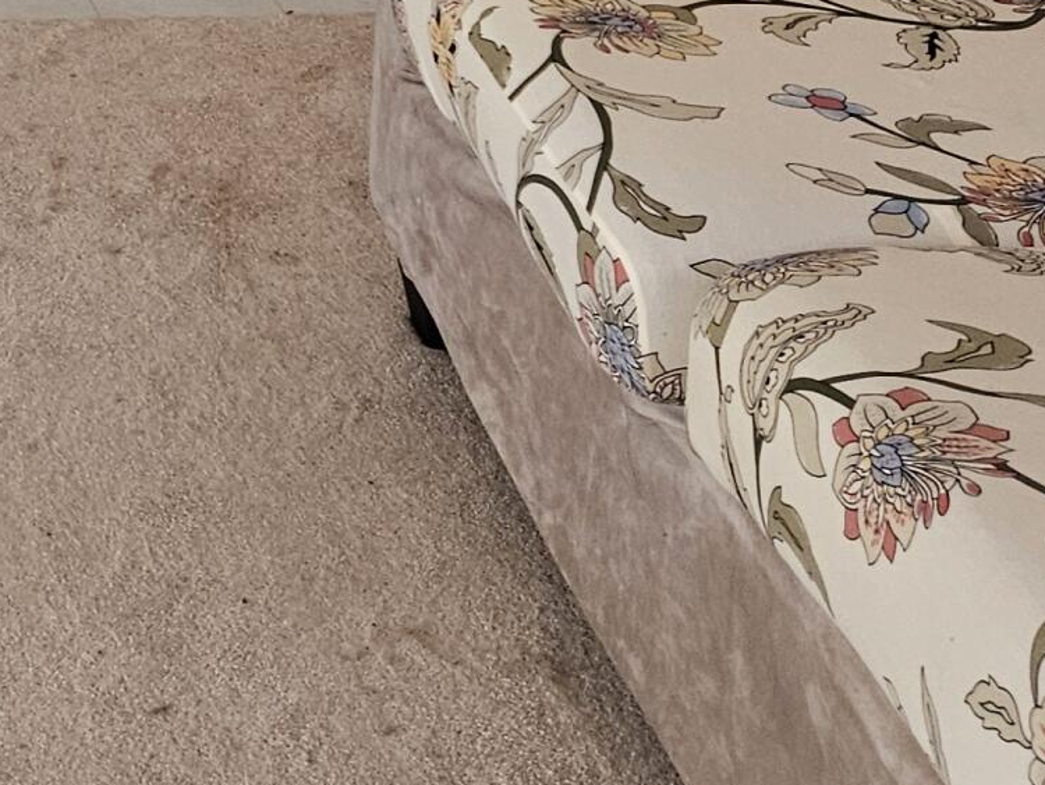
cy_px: -682
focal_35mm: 92
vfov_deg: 14.0
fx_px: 2778
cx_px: -414
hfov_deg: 19.2
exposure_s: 1/170
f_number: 1.8
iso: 250
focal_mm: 5.4
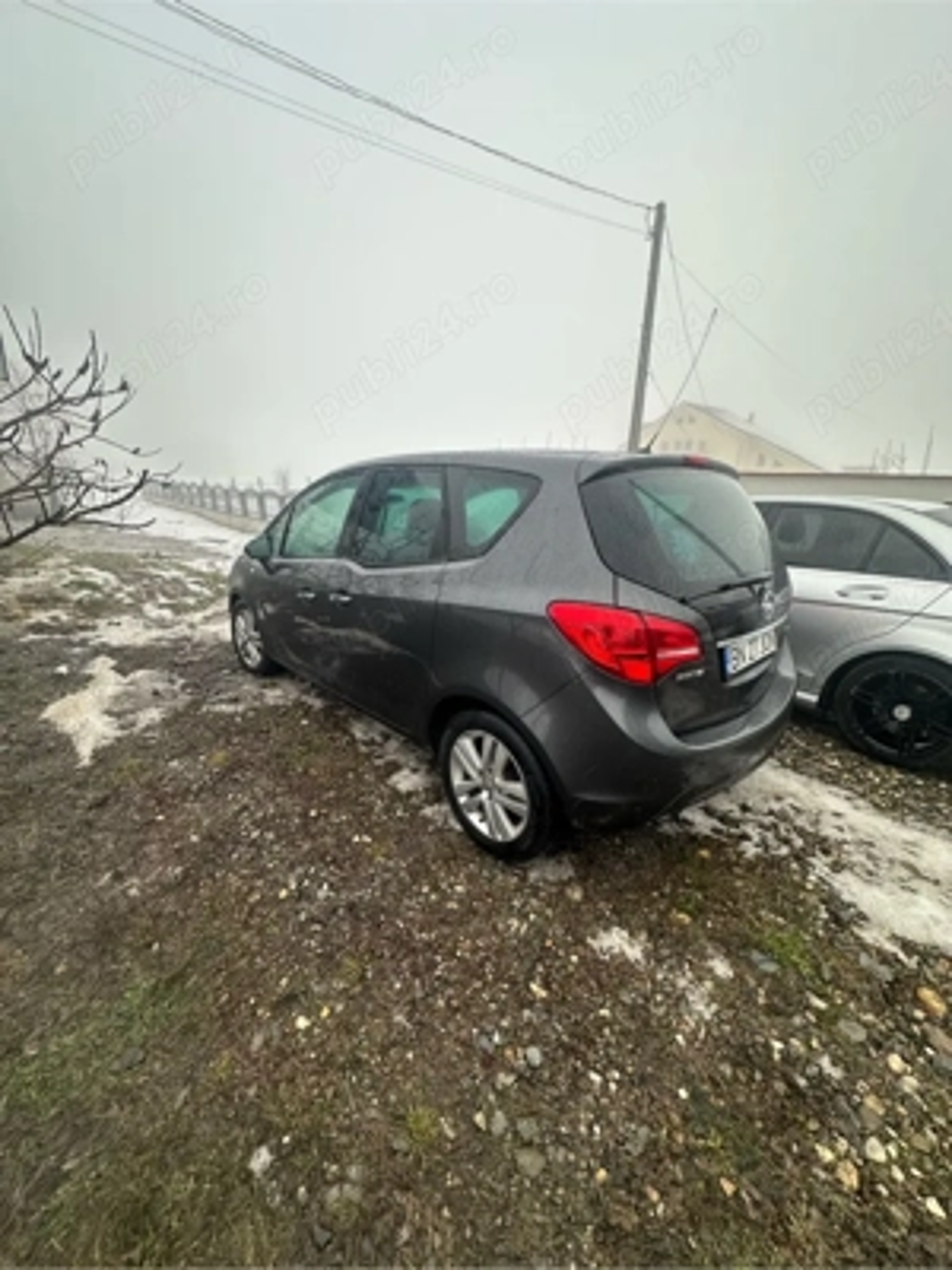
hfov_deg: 85.7
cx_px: 476
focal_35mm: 14
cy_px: 635
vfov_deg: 102.1
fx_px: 513
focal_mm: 2.22
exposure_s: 1/99
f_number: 2.2
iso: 64
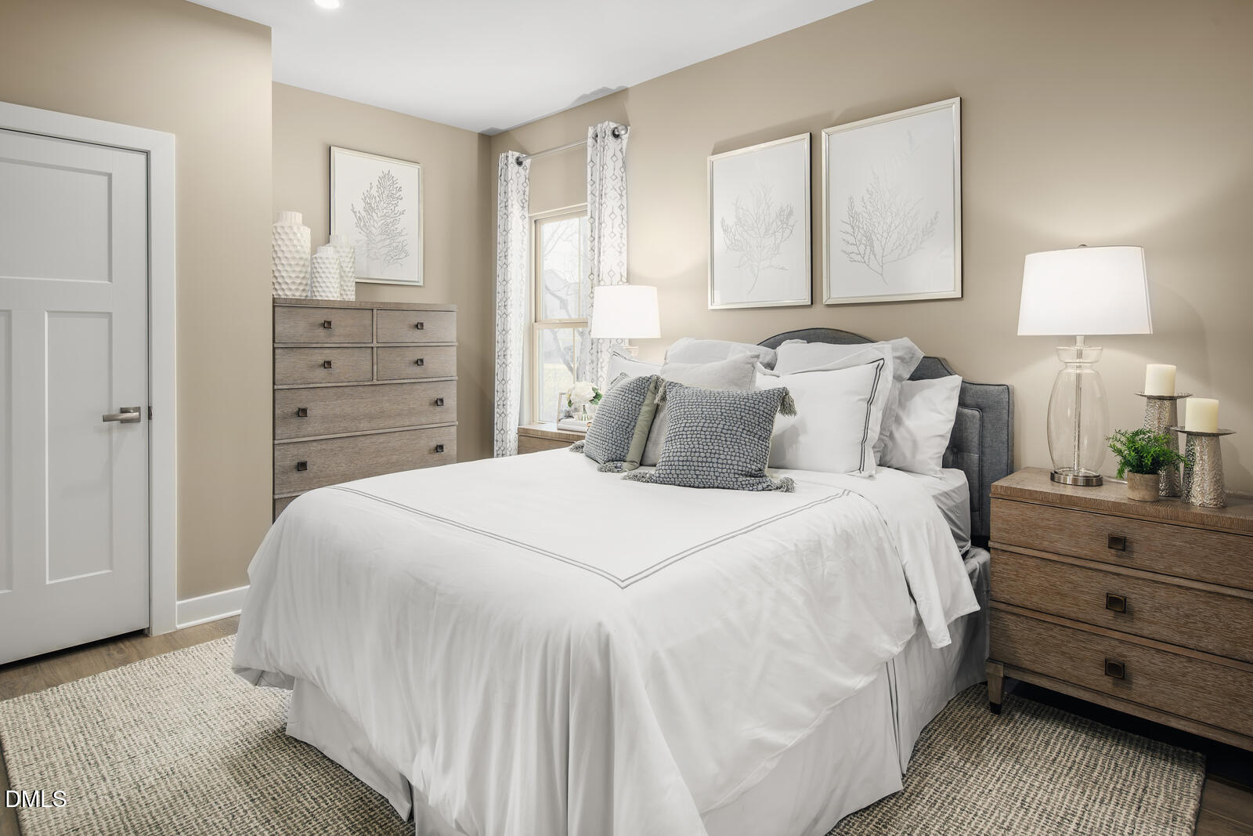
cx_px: 626
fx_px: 661
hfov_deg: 86.9
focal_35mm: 19
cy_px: 418
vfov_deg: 64.6
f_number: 9
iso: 200
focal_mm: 19
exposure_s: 1/200
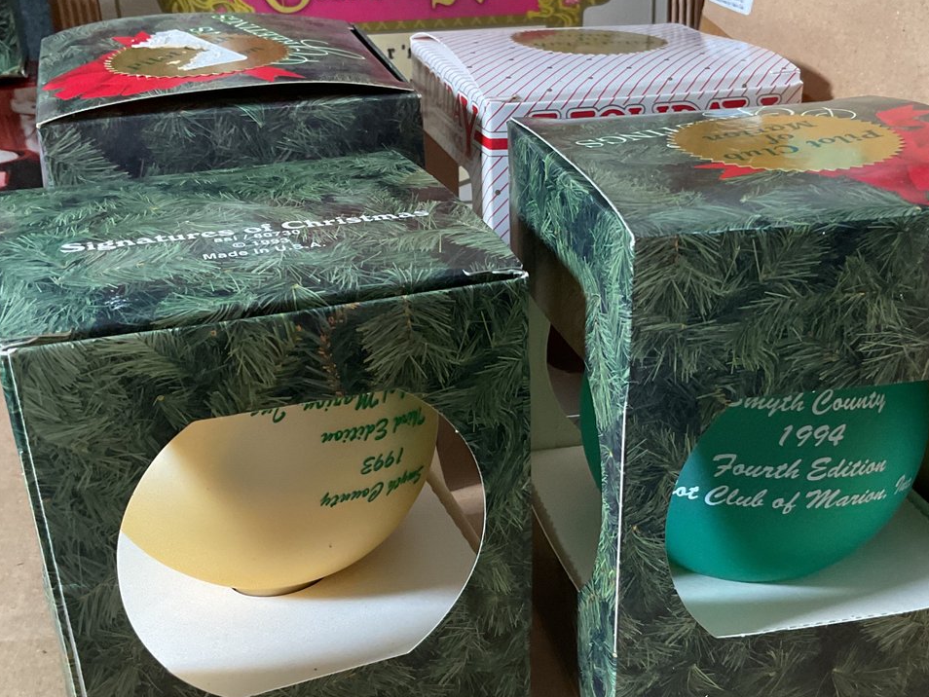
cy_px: 447
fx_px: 1235
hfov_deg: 41.1
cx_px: 543
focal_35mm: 46
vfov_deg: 31.4
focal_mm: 3
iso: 125
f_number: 1.8
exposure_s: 1/60
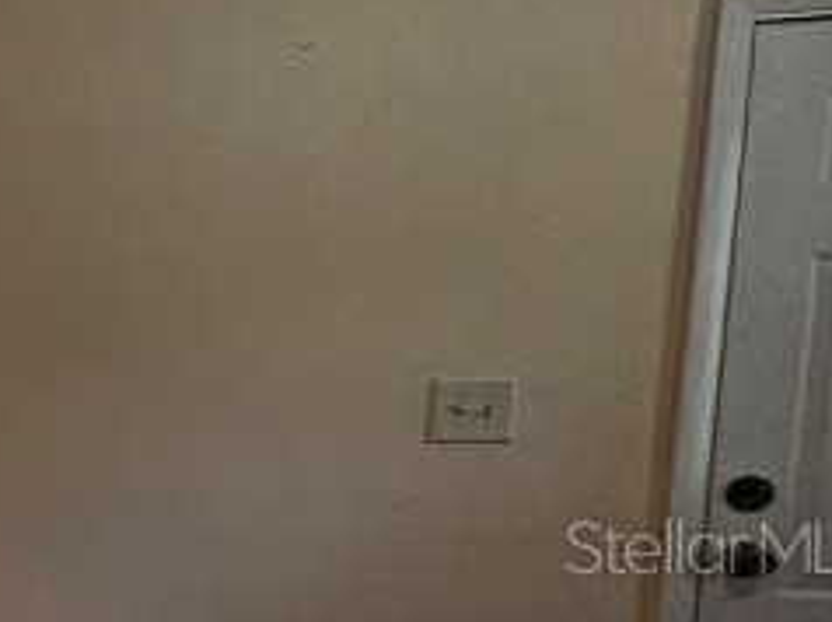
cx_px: -895
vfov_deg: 25.3
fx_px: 1345
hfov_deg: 18.4
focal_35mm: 56
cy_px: 545
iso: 64
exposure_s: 1/60
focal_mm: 2.2
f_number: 2.2
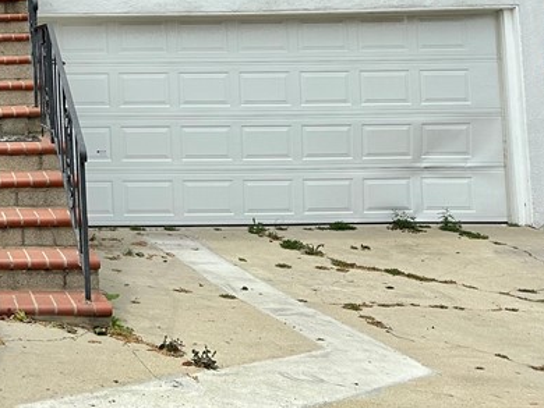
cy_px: -14
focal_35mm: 63
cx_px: -93
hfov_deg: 27.4
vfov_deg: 22.3
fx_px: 991
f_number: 1.78
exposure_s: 1/5848
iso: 80
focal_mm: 6.86
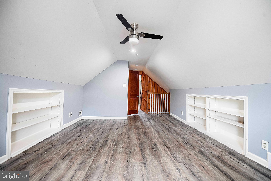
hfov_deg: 104.3
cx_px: 136
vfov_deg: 81.2
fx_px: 105
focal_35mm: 14
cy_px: 90
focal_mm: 14
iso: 160
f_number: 4
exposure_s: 1/200
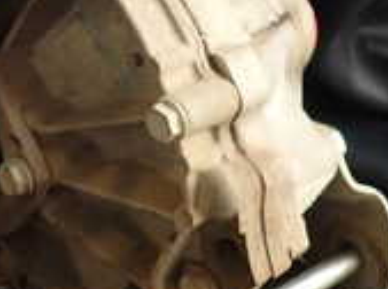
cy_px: -60
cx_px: -110
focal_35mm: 89
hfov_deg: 20.3
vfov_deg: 15.9
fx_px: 995
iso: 100
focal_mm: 4.5
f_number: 2
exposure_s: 1/80
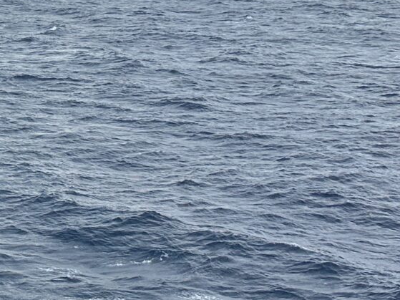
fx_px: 1271
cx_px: -218
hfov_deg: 16.2
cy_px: 84
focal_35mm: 110
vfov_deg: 13.4
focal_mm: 6.86
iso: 80
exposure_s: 1/918
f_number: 1.78
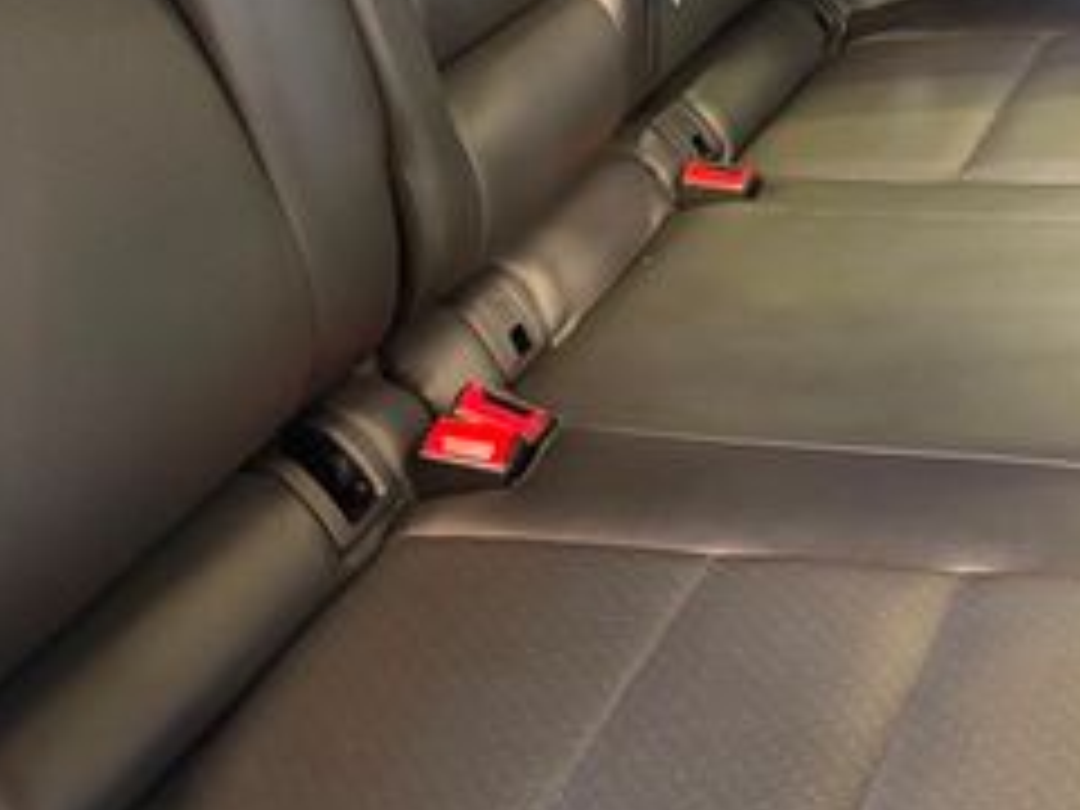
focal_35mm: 64
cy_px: -252
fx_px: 1997
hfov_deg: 30.2
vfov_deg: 20.8
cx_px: 670
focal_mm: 6.76
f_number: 1.78
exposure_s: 1/40
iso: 640
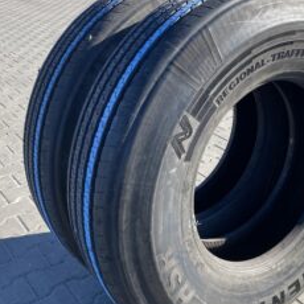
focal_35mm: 43
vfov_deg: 39.2
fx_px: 427
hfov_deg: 38.4
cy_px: 149
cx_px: 218
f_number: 1.8
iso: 32
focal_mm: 4.25
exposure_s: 1/898
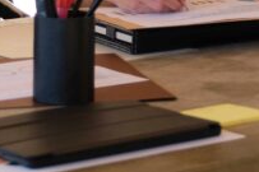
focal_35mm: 212
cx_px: 180
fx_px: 1524
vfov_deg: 6.2
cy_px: -261
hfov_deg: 9.7
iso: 320
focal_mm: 28.3
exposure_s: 1/250
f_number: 2.8
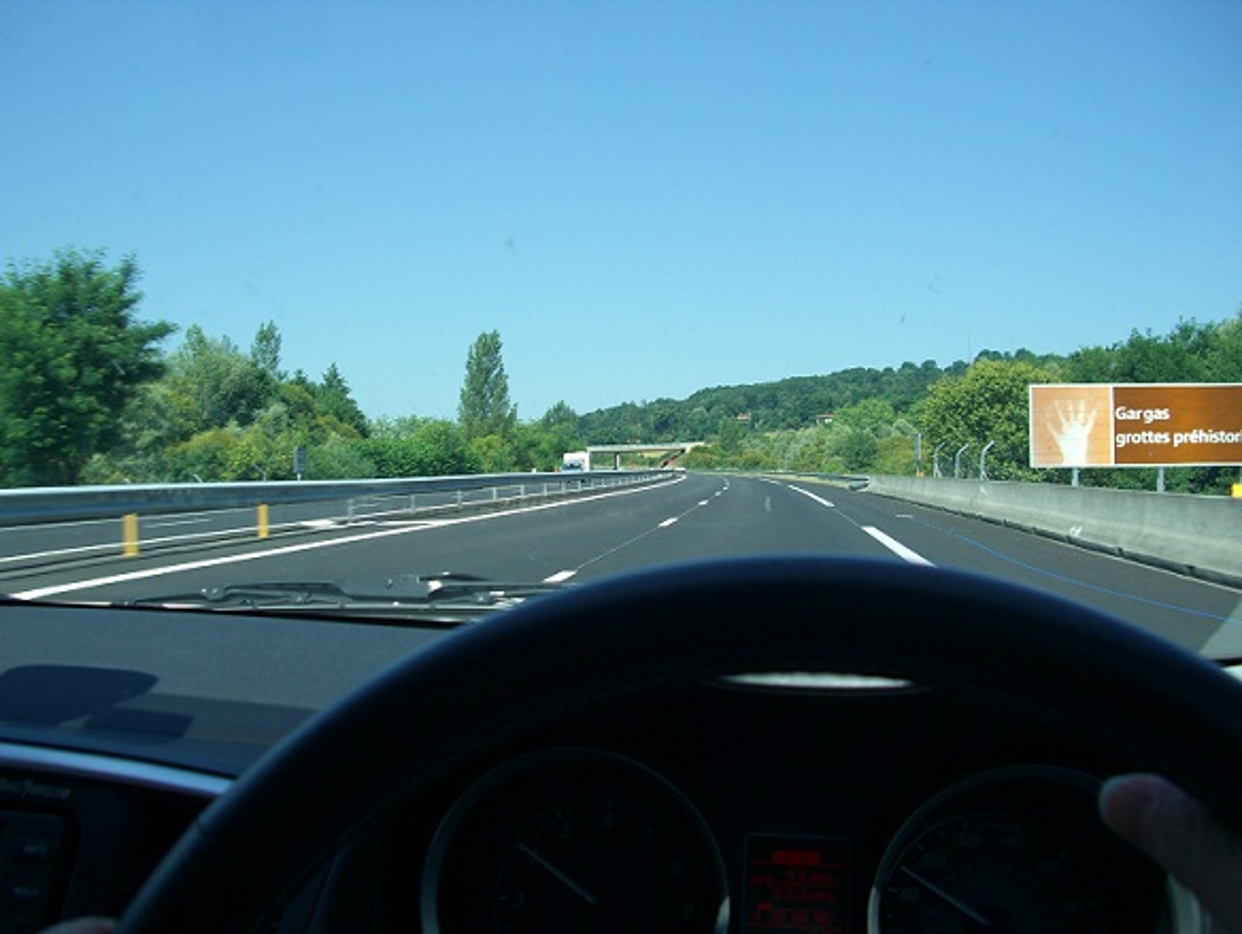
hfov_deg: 48.9
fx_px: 1365
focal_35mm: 38
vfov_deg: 37.8
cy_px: 467
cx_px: 621
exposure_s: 1/160
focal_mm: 7.9
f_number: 5.6
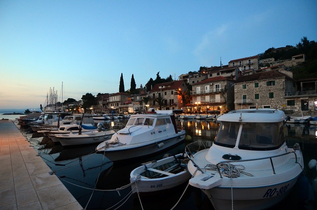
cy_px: 105
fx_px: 158
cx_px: 158
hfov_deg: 90.1
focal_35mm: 18
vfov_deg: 67.1
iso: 1400
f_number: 4
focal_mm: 12
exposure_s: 1/30
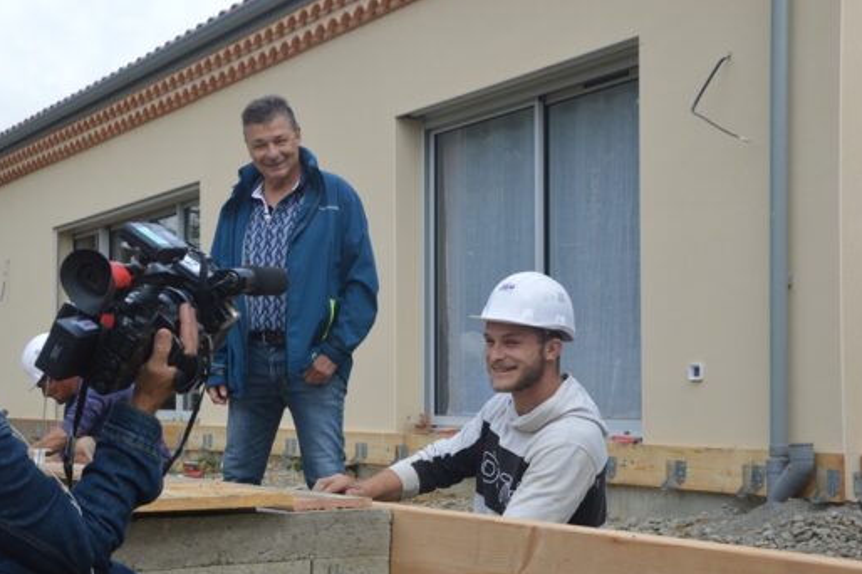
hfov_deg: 35.5
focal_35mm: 56
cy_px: 343
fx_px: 1340
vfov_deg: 24.1
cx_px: 332
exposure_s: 1/160
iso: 100
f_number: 6.3
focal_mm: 30
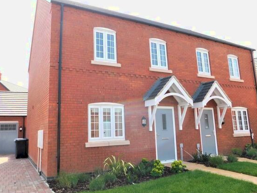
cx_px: 119
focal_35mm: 29
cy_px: 88
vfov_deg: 48.2
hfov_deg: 61.6
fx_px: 215
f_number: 3
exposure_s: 1/1000
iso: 125
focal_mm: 4
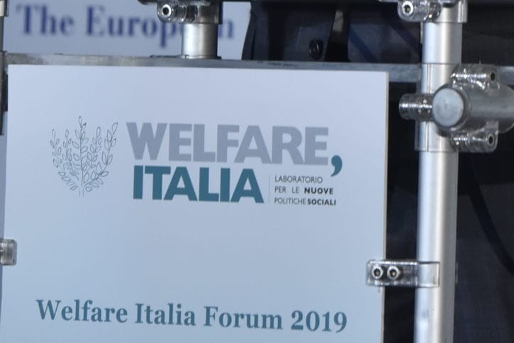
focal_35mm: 459
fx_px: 6556
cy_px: -251
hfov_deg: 4.5
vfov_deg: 3.0
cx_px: 783
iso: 2000
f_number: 6.3
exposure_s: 1/160
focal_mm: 130
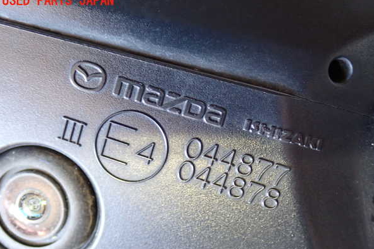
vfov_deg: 23.8
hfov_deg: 35.1
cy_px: 135
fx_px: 592
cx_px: 189
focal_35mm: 57
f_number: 3.3
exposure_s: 1/20
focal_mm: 9.65
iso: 800
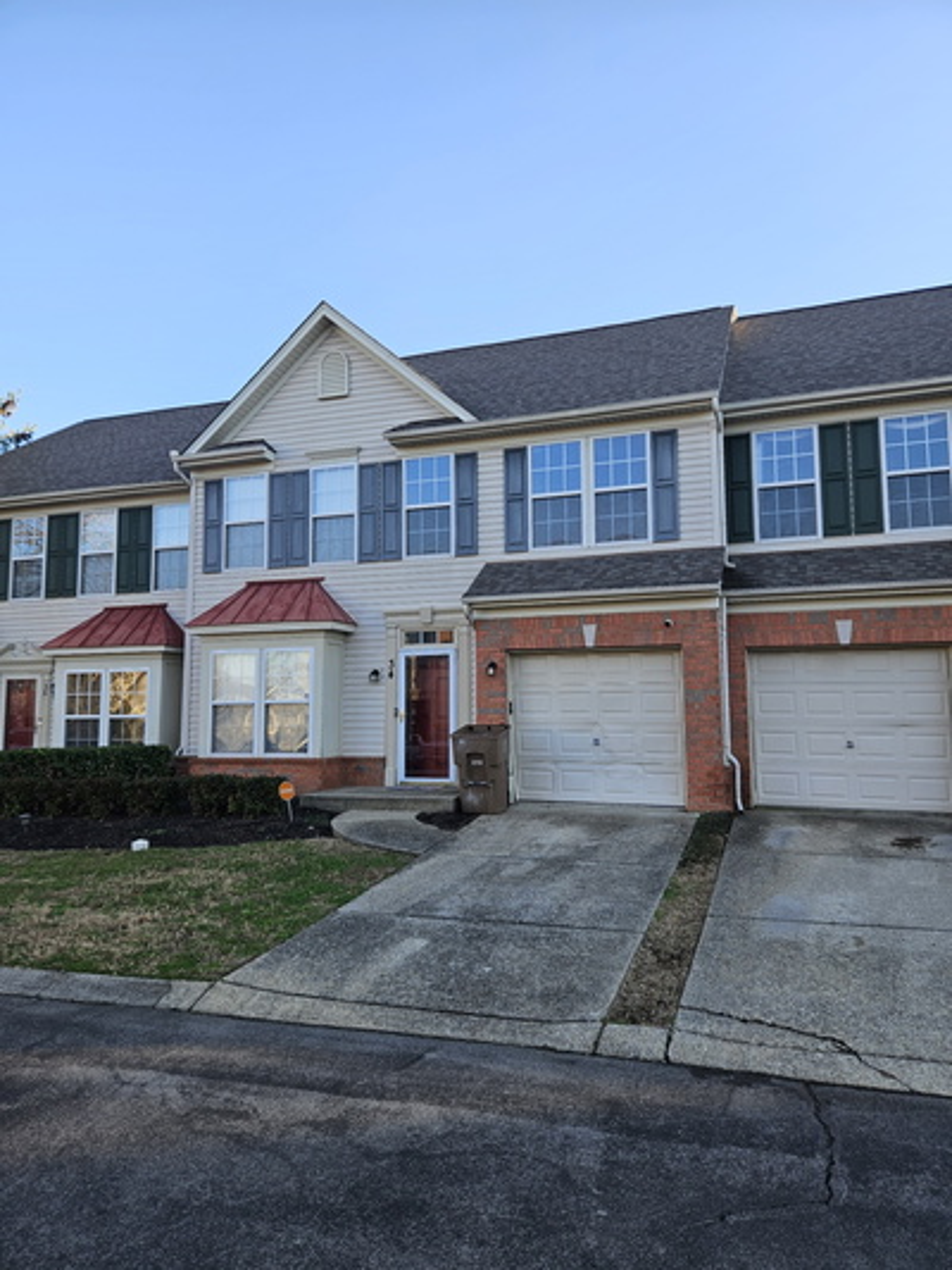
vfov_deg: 73.9
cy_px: 635
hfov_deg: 58.9
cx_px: 476
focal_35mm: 23
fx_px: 843
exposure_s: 1/334
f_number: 1.8
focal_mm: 5.4
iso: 25
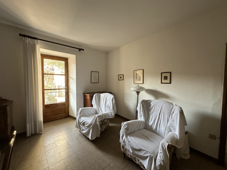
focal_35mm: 14
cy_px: 85
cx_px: 114
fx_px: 92
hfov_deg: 102.1
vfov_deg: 85.7
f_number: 2.2
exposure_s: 1/99
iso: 250
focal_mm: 2.22
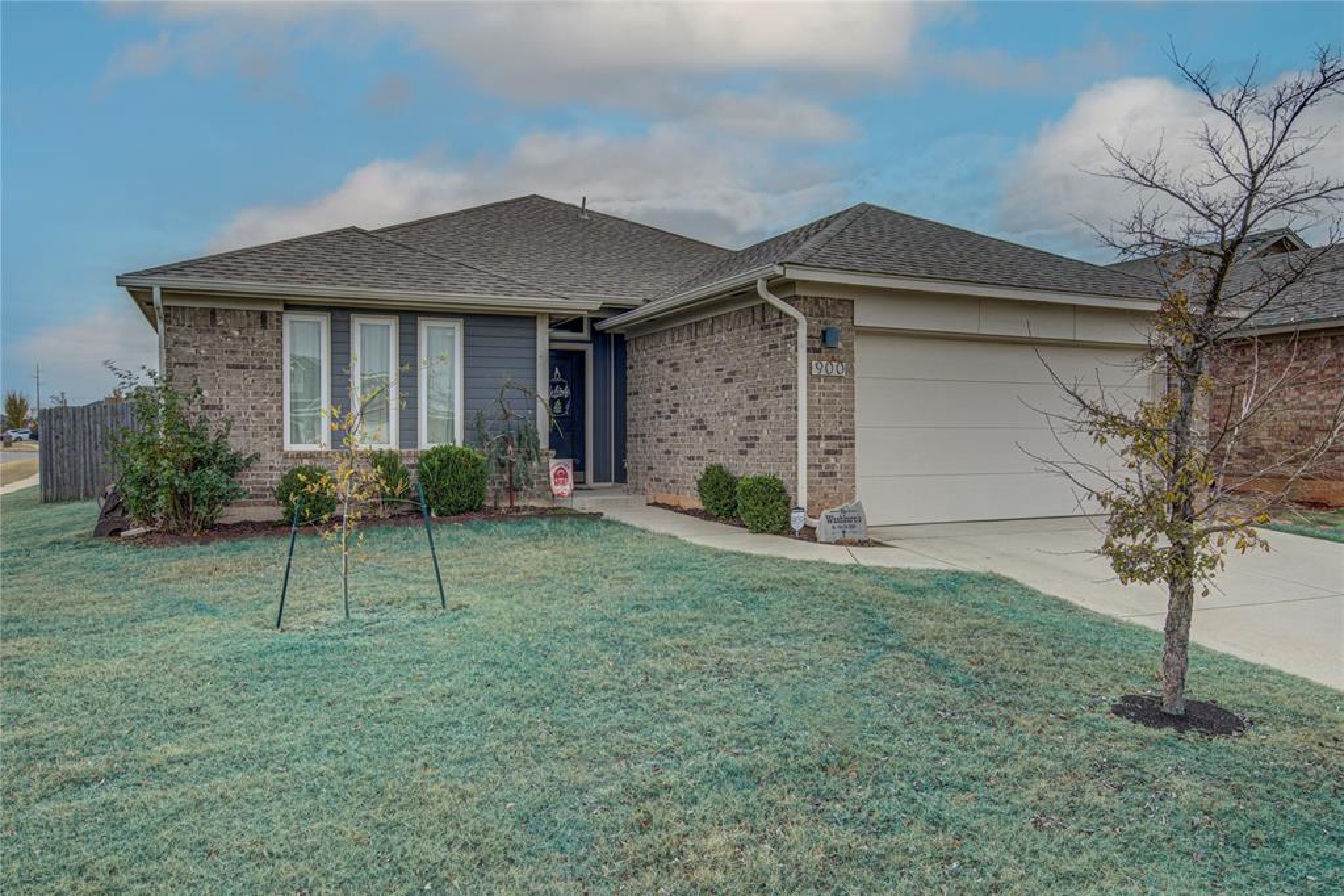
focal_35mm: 24
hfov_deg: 73.7
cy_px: 448
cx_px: 672
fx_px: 896
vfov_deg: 53.1
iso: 800
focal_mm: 24
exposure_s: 1/1600
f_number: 8
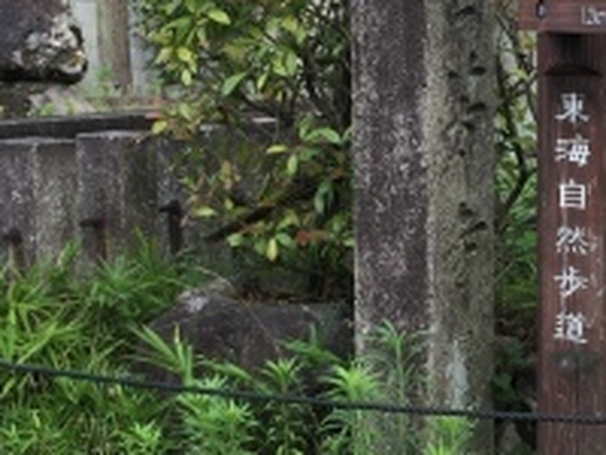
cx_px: 436
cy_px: 238
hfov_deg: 25.1
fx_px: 1348
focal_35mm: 77
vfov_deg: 19.1
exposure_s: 1/120
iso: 40
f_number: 2.2
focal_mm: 4.15
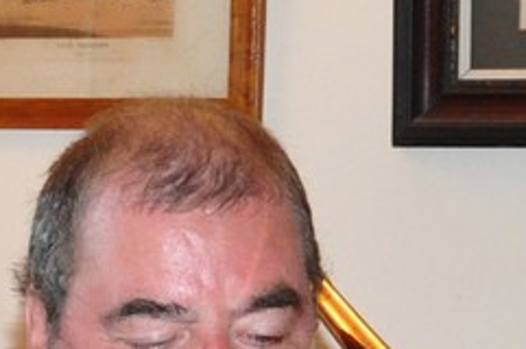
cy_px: 574
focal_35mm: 261
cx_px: -454
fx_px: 3808
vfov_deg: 5.2
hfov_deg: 7.6
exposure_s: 1/60
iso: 1600
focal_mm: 28
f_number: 6.3
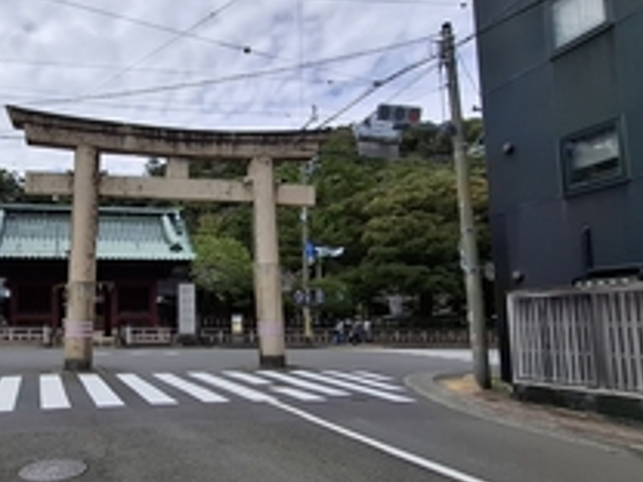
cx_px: 145
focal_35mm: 25
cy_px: 272
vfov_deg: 54.7
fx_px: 464
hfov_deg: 64.4
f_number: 2.2
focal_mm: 1.74
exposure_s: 1/1062
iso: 40
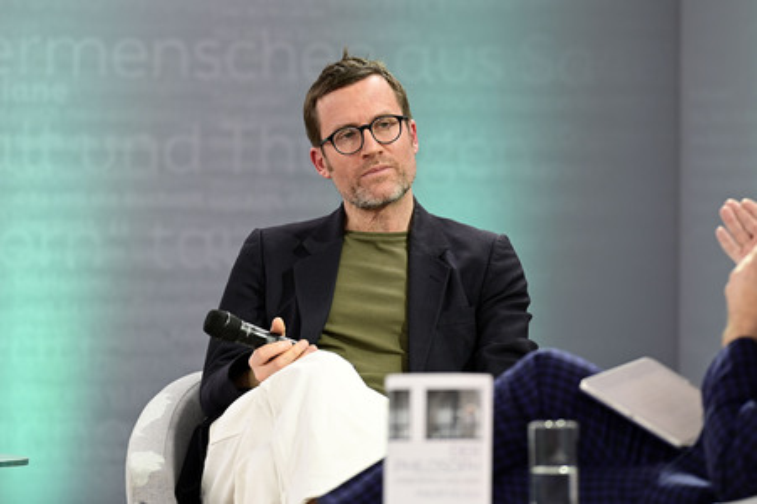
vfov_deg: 7.0
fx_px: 4097
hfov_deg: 10.6
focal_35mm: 195
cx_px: 378
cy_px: 252
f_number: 4
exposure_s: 1/320
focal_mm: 195
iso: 640
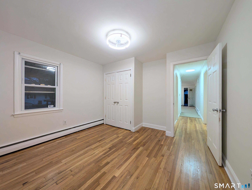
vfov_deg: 94.6
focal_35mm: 12
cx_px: 126
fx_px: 87
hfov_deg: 110.5
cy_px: 95
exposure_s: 1/107
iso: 53
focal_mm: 2.02
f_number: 1.7
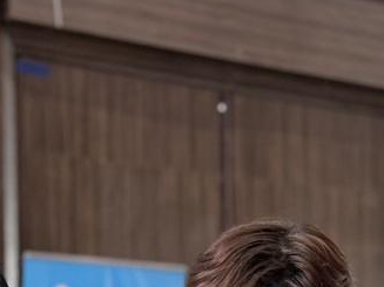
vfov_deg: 11.6
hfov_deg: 17.8
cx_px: 107
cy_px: 630
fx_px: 1220
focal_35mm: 110
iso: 200
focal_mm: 6.76
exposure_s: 1/100
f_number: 1.78
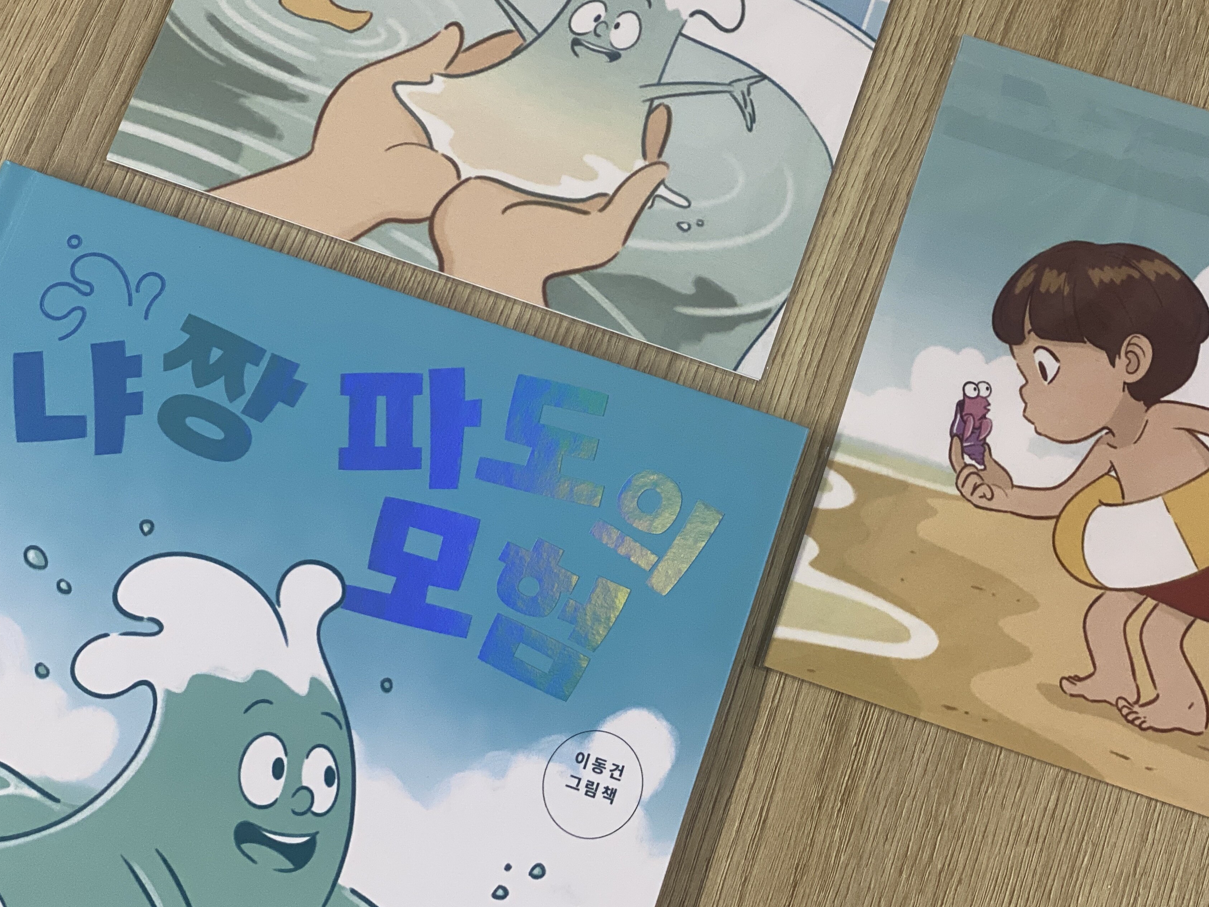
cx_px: 664
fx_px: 2165
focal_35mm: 62
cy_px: 403
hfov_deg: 31.2
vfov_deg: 23.6
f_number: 2
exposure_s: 1/60
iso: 125
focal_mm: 6
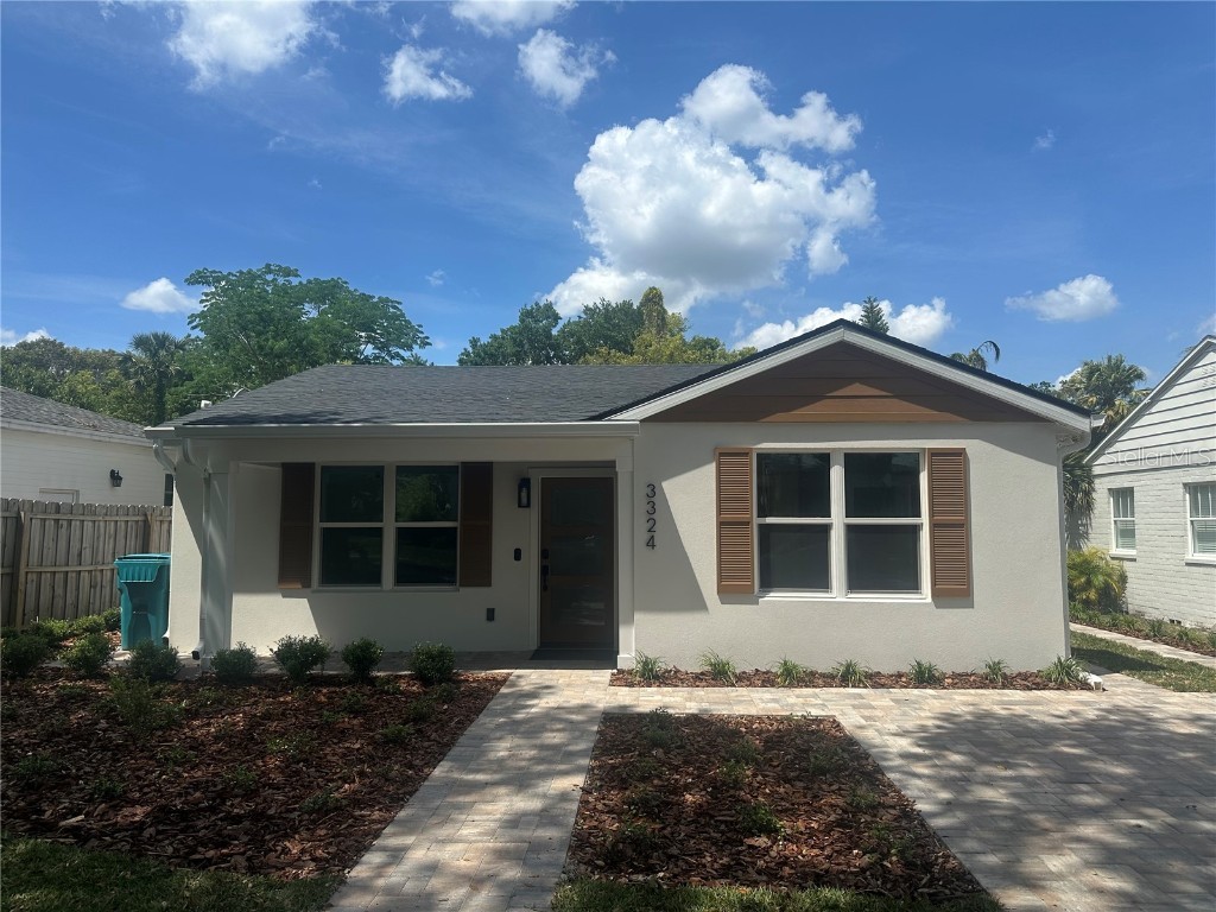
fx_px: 843
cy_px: 456
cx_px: 608
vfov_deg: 56.8
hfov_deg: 71.6
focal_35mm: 24
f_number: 1.78
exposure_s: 1/5525
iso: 80
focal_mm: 6.86
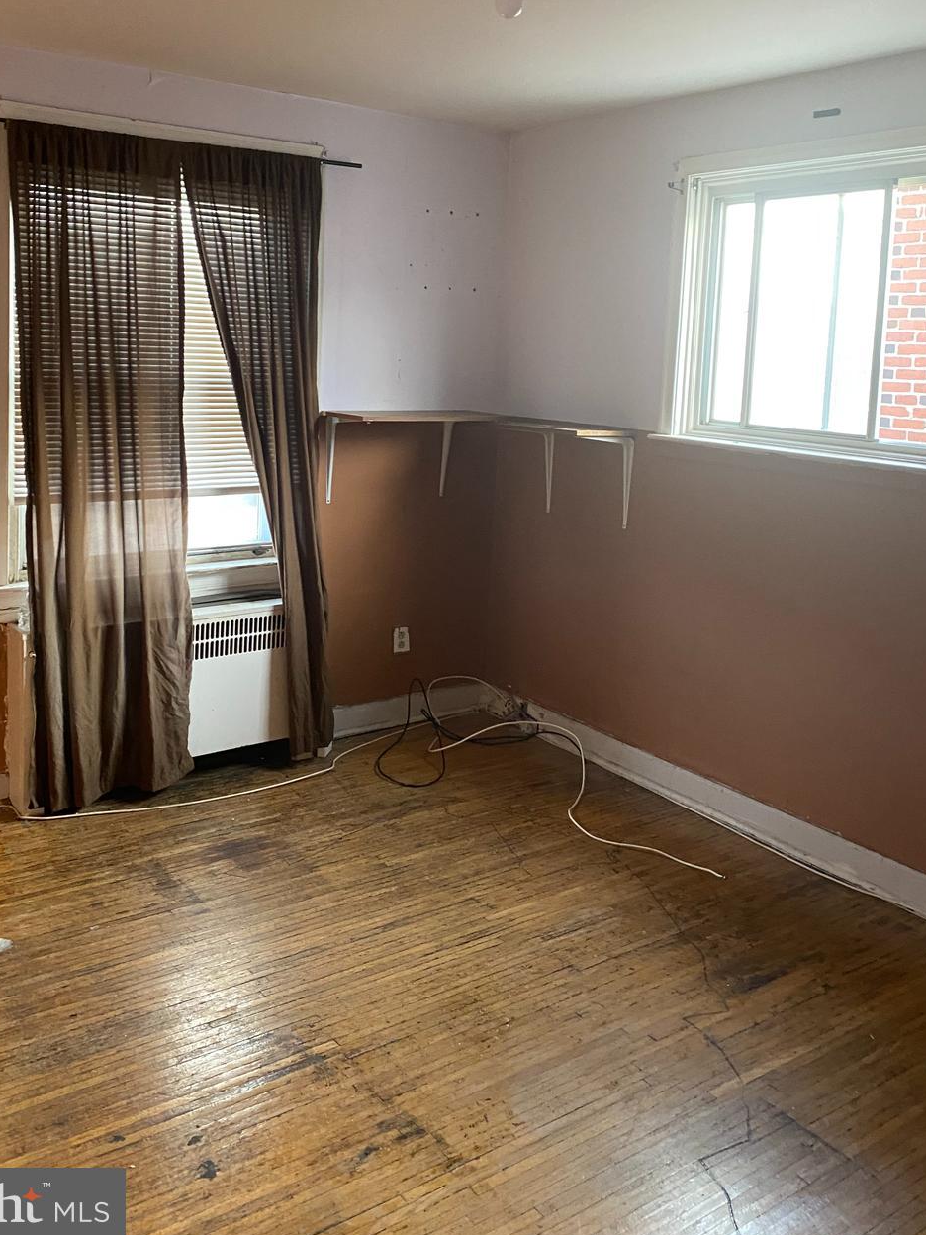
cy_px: 489
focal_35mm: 32
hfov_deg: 44.2
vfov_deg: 56.3
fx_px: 1141
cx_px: 448
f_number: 1.8
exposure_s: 1/60
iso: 320
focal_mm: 4.25
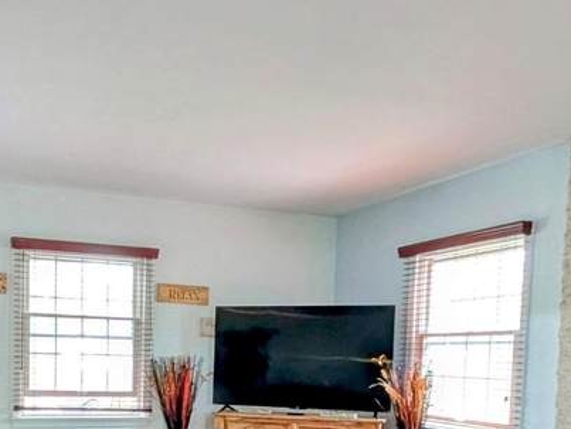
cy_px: 408
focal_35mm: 38
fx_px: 627
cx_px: 175
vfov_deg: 35.0
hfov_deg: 47.8
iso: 303
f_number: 1.7
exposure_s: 1/23.8
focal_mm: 2.02
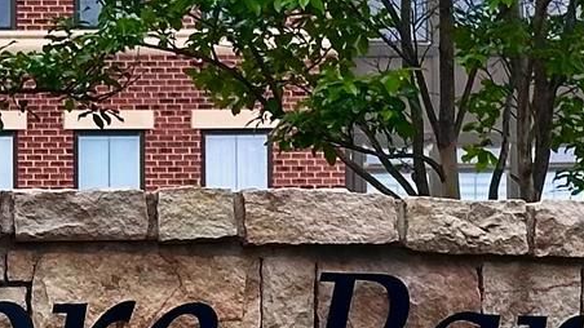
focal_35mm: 237
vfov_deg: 5.1
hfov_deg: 9.0
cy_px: 514
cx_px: -26
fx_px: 3669
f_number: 1.78
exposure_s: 1/714
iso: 64
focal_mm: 6.86
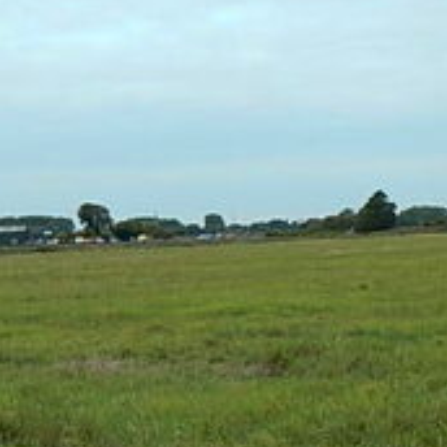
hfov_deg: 21.9
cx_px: 159
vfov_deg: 21.3
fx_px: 1154
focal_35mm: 79
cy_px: 420
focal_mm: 4
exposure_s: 1/640
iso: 125
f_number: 3
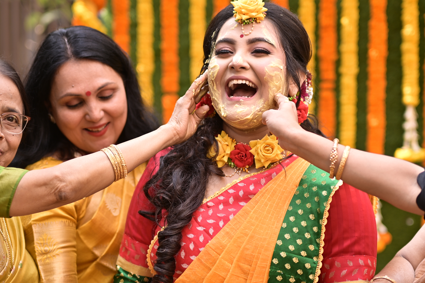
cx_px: 236
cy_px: 178
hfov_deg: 23.1
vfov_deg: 15.5
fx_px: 1039
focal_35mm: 88
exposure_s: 1/500
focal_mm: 50
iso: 100
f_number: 1.6
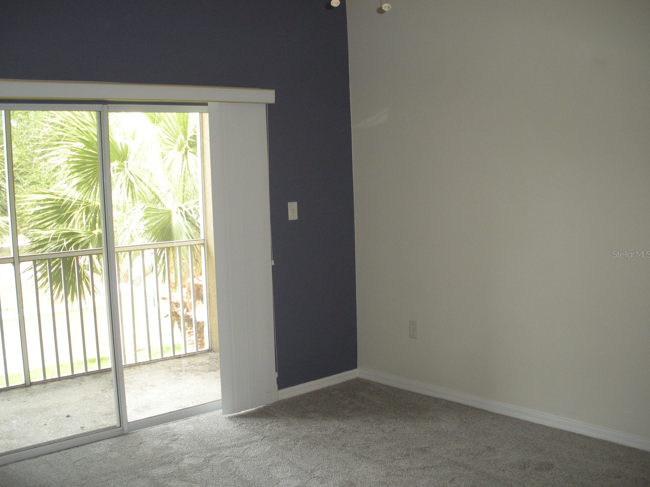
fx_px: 714
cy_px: 254
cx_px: 310
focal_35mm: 38
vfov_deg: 37.7
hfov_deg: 49.0
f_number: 3.5
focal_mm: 6.3
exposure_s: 1/52.3
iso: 190
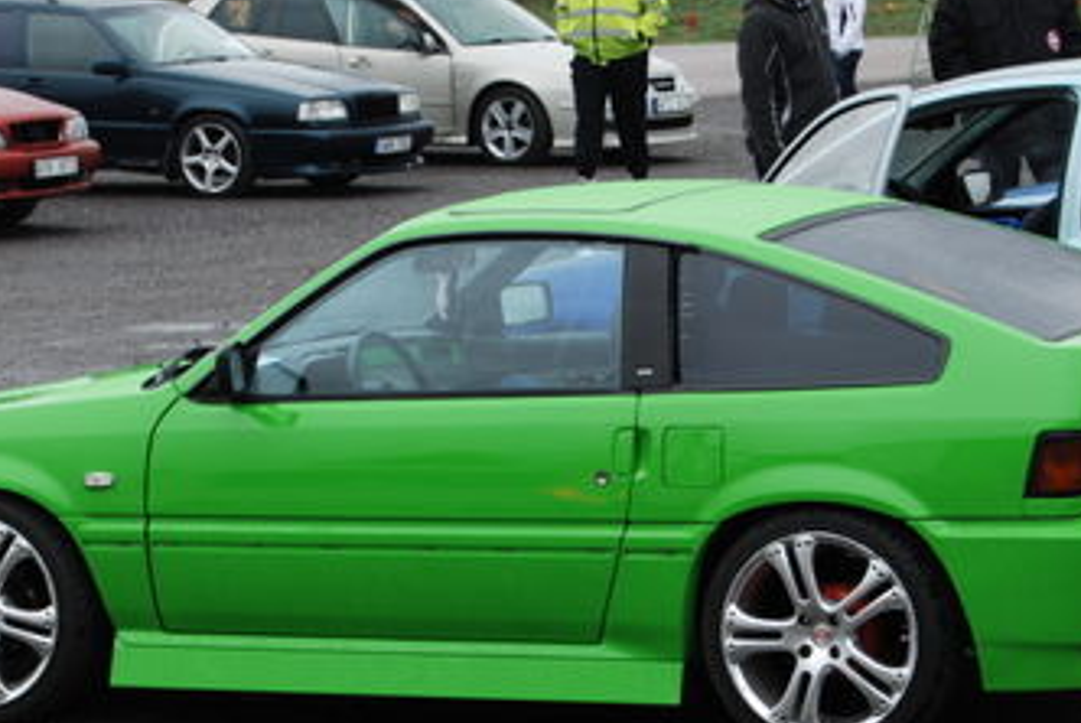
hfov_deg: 12.9
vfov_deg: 8.6
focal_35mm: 159
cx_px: 501
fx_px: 4777
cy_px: 541
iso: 100
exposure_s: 1/100
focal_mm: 55
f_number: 5.6
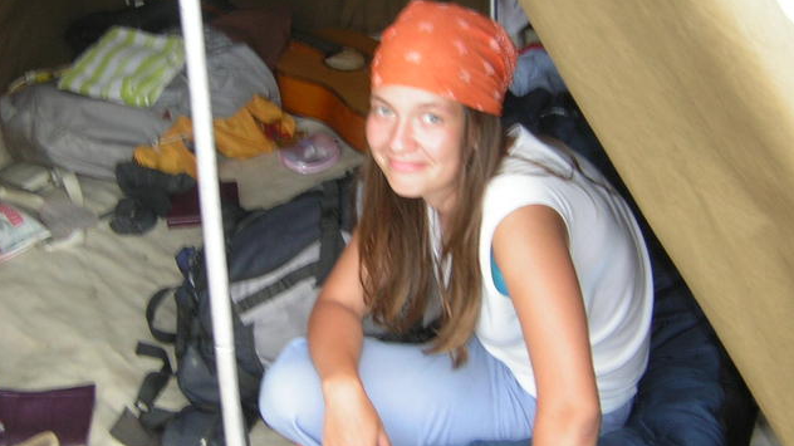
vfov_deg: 18.8
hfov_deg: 32.8
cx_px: 393
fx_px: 1347
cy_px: 217
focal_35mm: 64
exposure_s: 1/30
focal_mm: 7.6
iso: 50
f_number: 3.3
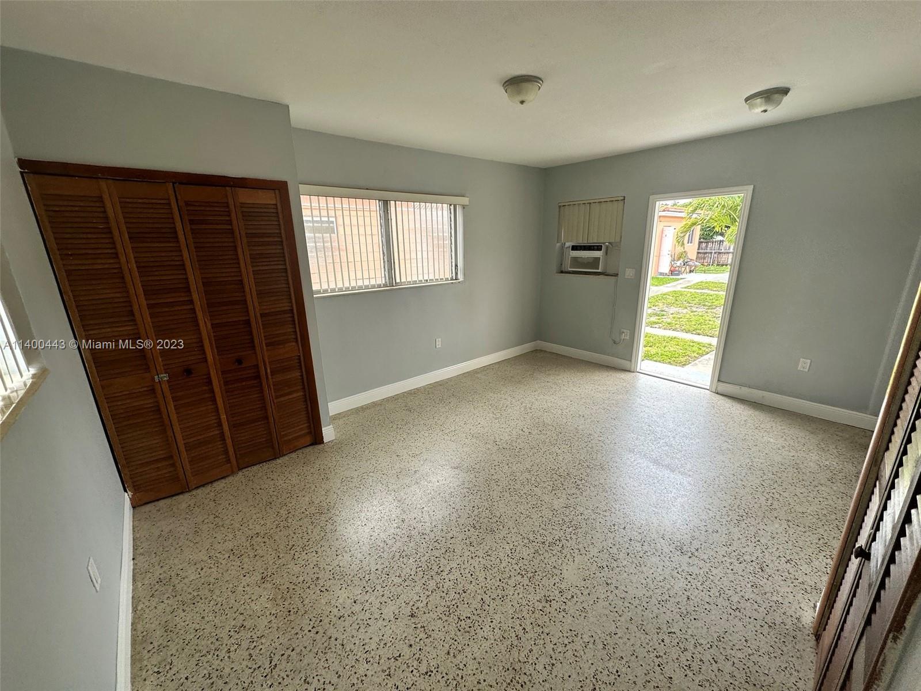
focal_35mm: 14
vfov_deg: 85.7
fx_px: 372
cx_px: 460
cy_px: 346
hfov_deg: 102.1
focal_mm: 2.22
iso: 40
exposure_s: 1/179
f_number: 2.2
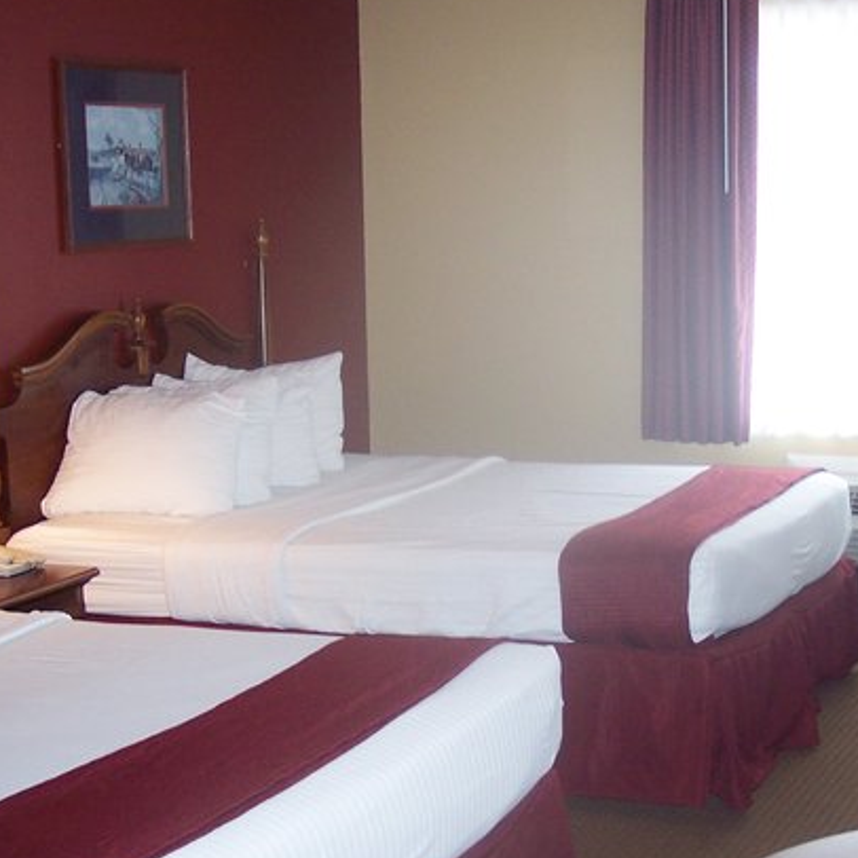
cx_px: 621
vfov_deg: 25.3
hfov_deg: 25.1
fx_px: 1907
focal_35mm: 68
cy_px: 501
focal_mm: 8
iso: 140
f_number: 2.8
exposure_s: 1/60
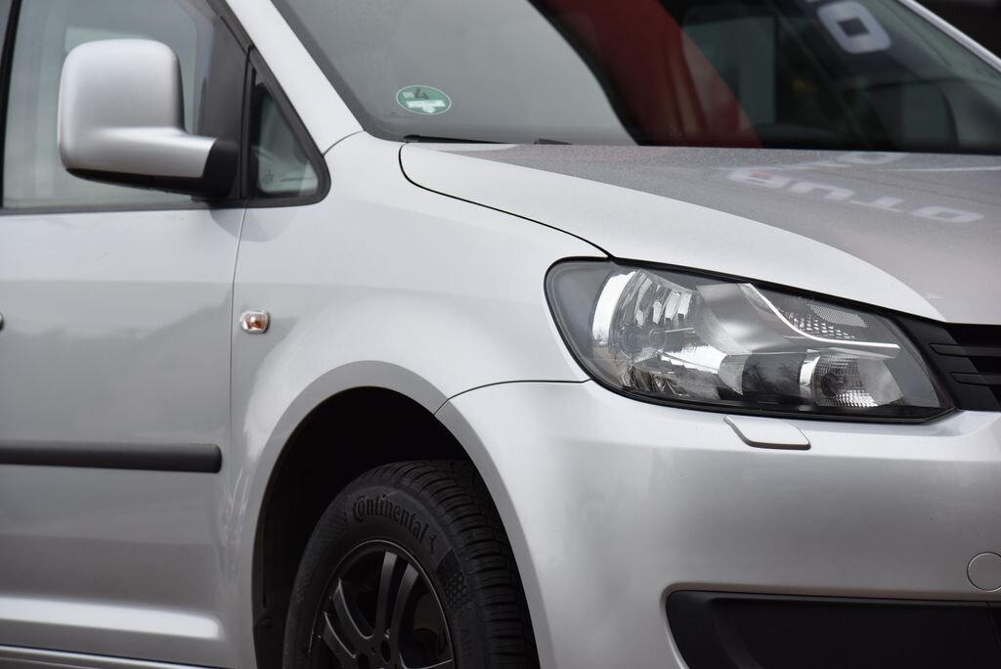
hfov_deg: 17.1
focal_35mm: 120
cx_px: 500
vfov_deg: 11.4
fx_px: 3338
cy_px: 334
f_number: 5.6
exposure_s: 1/125
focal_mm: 120
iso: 500
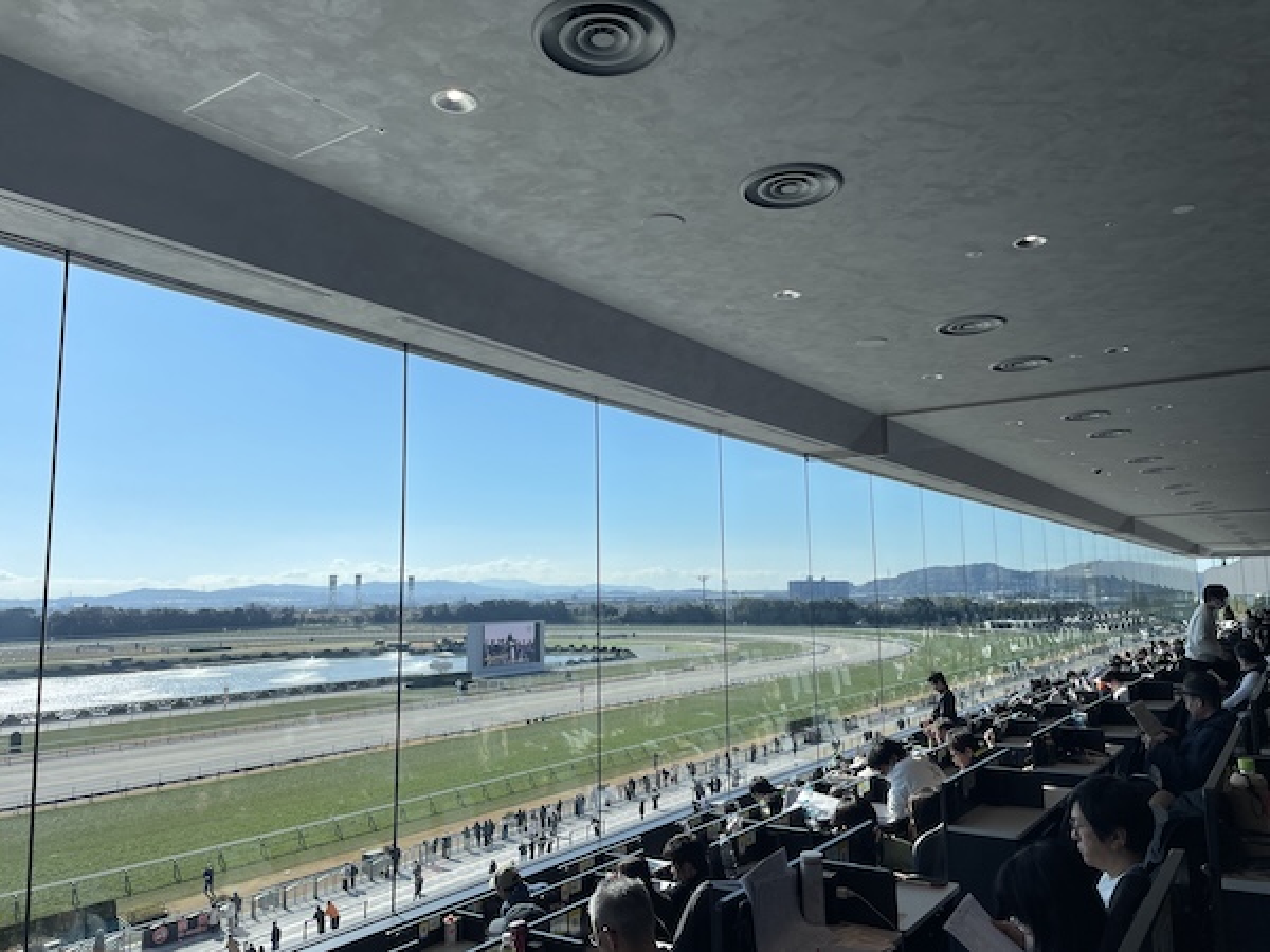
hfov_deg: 67.3
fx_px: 954
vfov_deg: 53.1
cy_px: 476
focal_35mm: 26
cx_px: 635
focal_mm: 4.2
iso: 32
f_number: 1.6
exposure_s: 1/4000
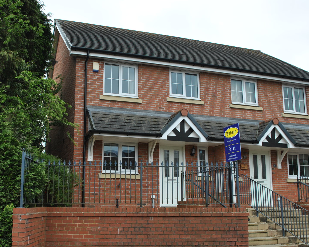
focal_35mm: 42
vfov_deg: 35.6
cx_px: 124
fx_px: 384
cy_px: 139
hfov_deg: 43.6
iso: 100
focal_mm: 22
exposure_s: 1/160
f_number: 6.3
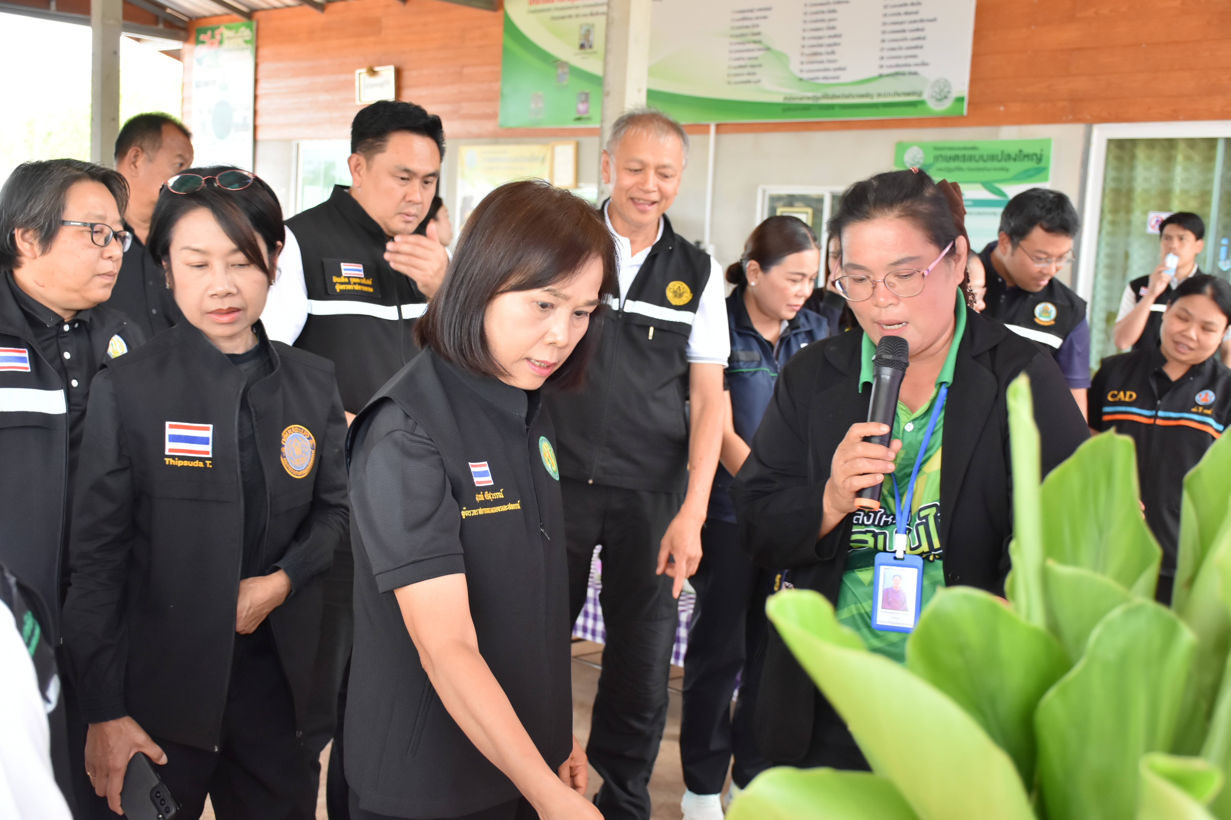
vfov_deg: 33.0
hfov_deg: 47.9
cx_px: 616
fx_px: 1385
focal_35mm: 40
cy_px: 410
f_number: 4
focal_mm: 27
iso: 800
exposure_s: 1/200
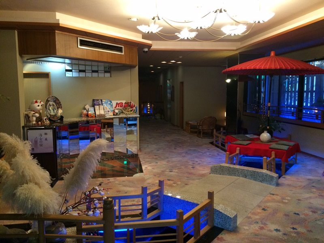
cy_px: 122
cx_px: 162
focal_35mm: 29
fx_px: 271
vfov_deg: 48.2
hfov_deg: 61.7
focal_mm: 4.15
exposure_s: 1/30
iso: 250
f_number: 2.2
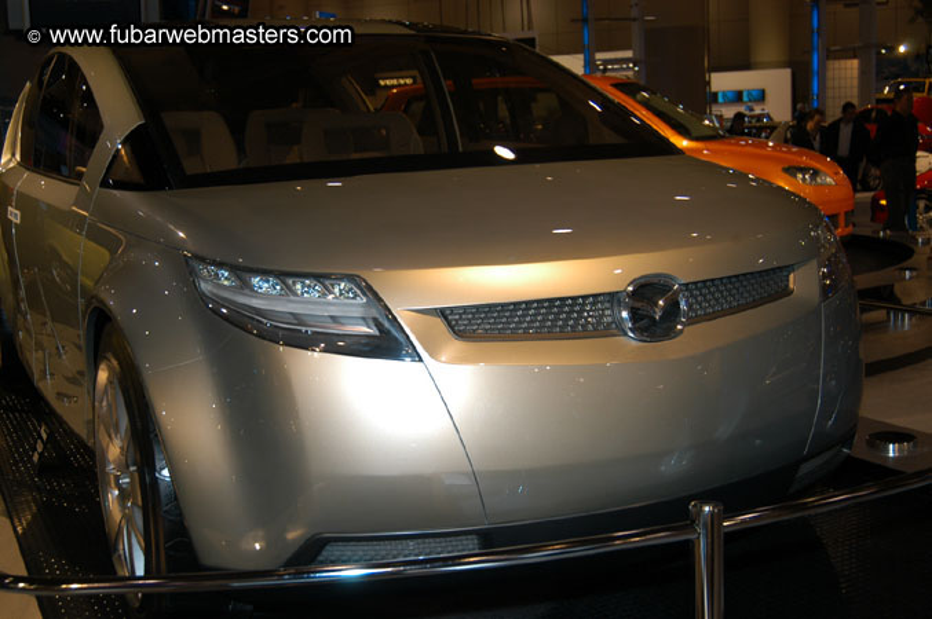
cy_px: 310
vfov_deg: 29.8
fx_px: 1164
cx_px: 466
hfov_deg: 43.6
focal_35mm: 45
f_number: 5
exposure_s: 1/60
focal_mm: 30
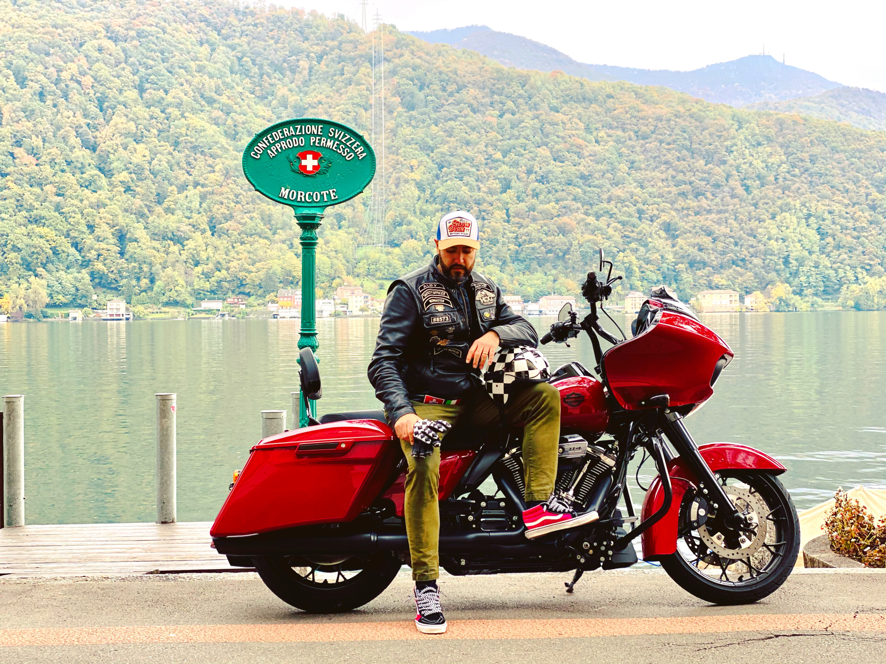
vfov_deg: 28.0
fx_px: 1331
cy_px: 332
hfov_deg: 36.8
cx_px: 443
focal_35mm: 52
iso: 40
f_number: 2
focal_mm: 6
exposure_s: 1/122
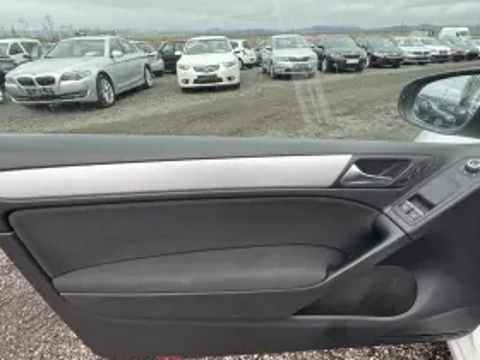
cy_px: 204
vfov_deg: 71.3
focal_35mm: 18
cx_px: 250
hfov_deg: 87.7
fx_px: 250
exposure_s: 1/99
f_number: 2.2
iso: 125
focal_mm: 2.22
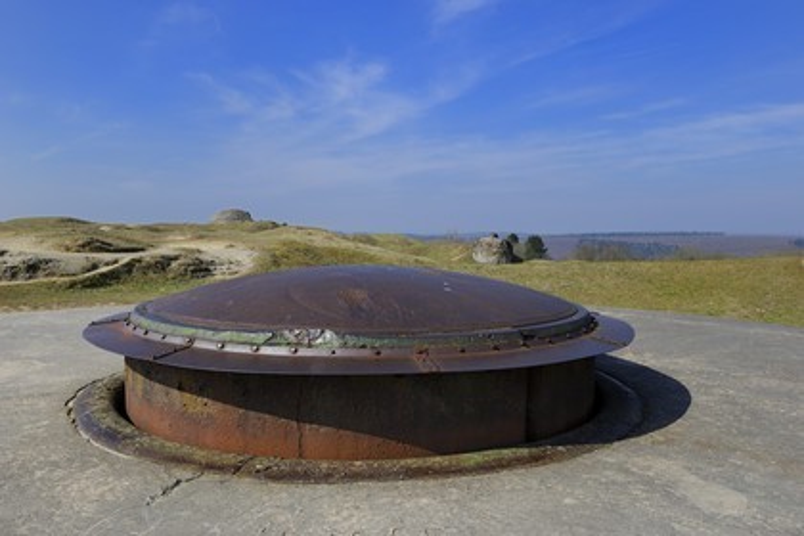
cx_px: 402
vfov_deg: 42.3
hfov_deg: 60.3
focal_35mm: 31
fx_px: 692
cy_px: 268
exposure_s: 1/200
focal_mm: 31
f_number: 11
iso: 200
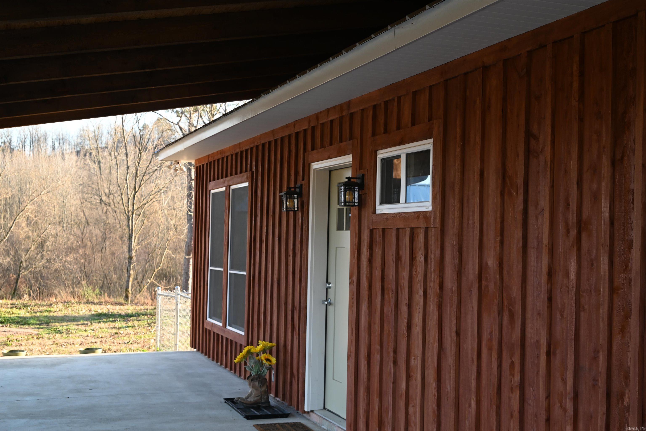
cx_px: 323
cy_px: 216
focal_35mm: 50
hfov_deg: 39.6
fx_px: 897
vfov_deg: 27.0
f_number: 6.3
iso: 400
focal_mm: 50
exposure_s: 1/160
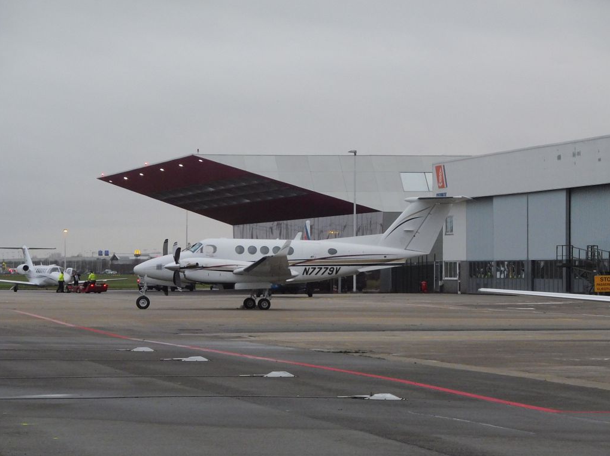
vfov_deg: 7.9
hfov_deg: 10.5
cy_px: 228
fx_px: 3309
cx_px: 305
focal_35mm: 188
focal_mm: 33.3
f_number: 5.5
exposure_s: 1/125
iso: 400
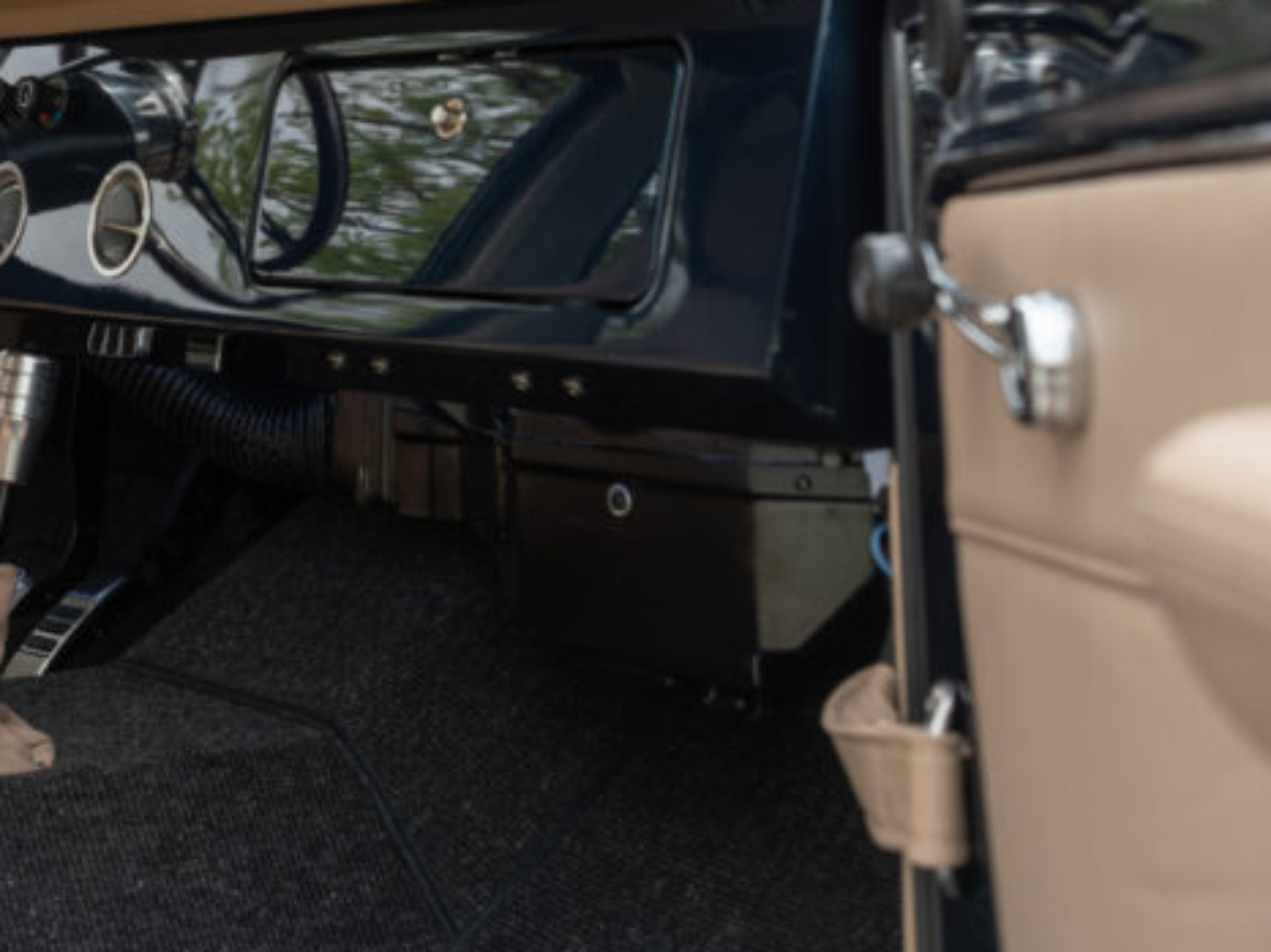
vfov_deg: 19.4
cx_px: -76
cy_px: 45
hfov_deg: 24.8
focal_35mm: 74
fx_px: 2716
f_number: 5.6
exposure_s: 1/160
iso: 100
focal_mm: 35
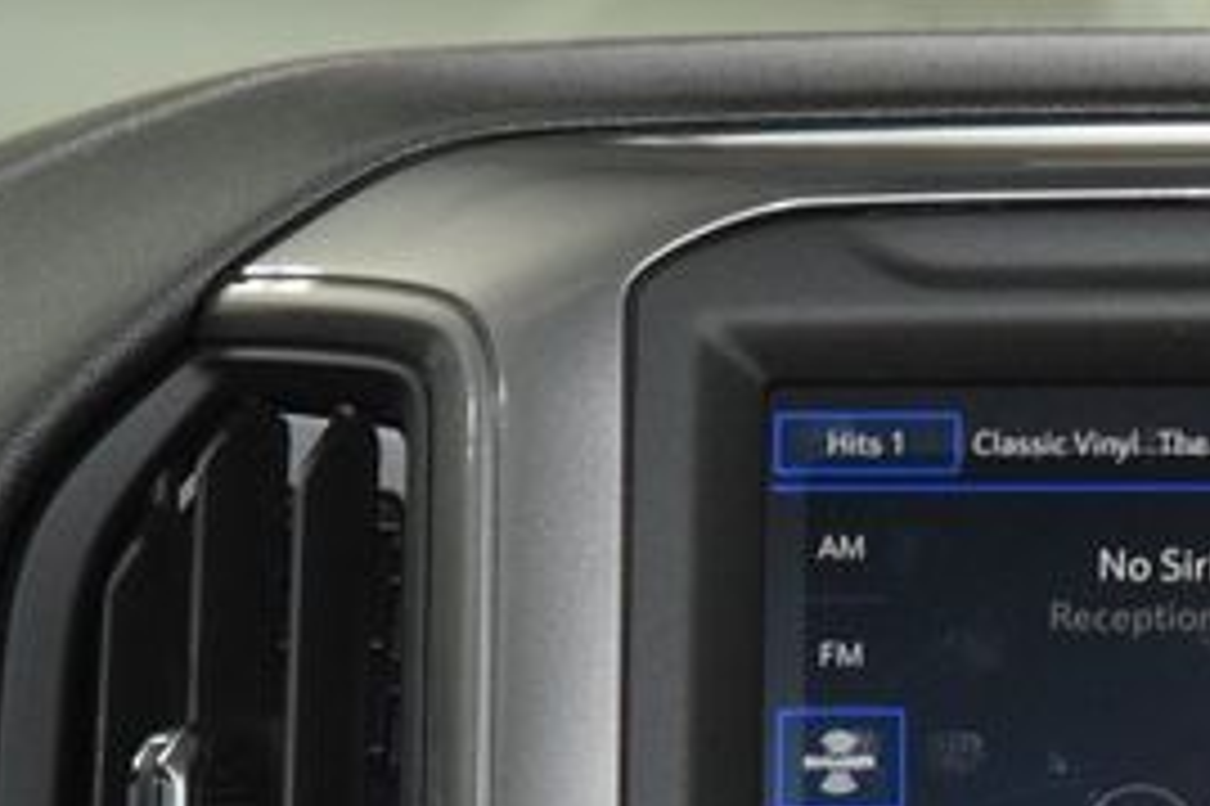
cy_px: 561
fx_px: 8397
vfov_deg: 5.5
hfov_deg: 8.2
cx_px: 1264
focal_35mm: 250
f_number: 4.5
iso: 3200
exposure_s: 1/100
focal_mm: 70
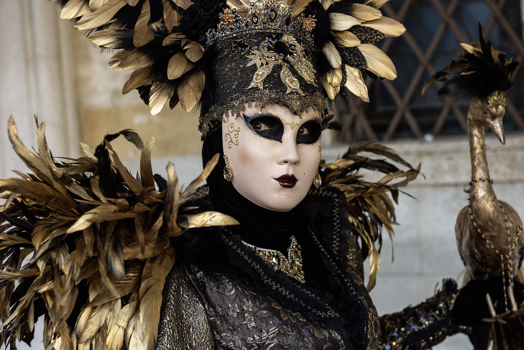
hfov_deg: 28.8
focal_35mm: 70
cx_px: 262
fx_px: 1019
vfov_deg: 19.5
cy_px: 175
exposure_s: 1/200
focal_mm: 70
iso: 320
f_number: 5.6
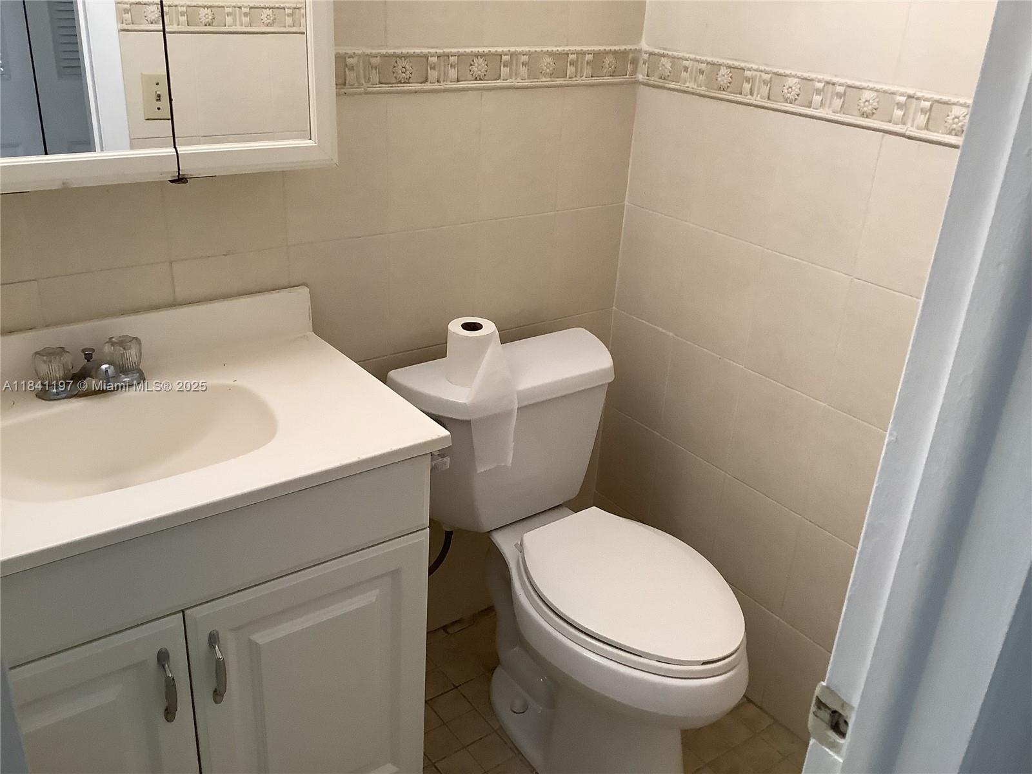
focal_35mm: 31
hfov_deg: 58.4
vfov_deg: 45.4
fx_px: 924
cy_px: 387
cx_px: 516
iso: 160
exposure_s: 1/60
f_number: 2.4
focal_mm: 3.3
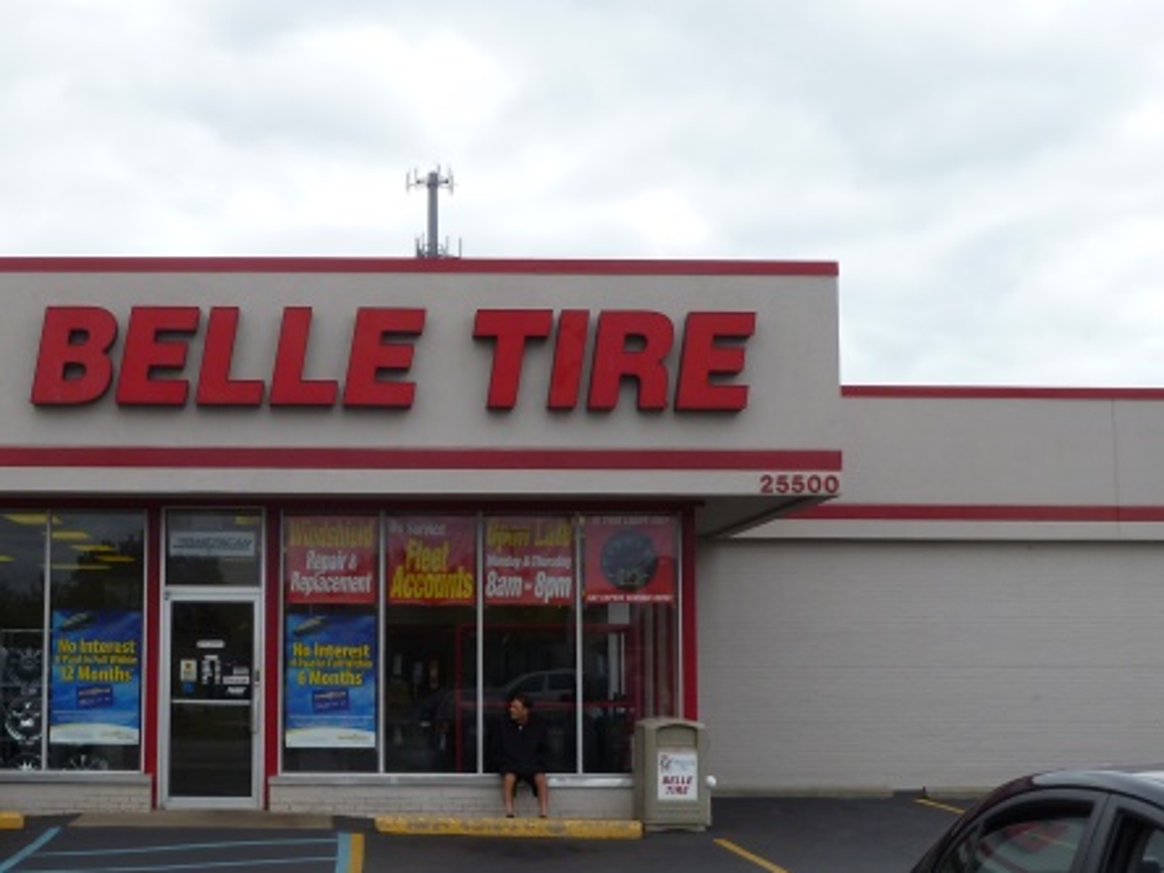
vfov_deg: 27.0
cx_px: 336
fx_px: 1816
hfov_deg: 35.0
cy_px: 430
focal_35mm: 54
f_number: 3.4
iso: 80
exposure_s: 1/500
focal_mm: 5.4
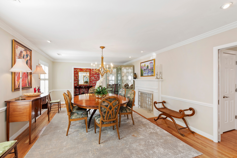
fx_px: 99
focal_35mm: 15
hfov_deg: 100.4
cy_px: 79
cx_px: 118
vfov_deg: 77.3
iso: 100
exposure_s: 1/4
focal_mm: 10
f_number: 8
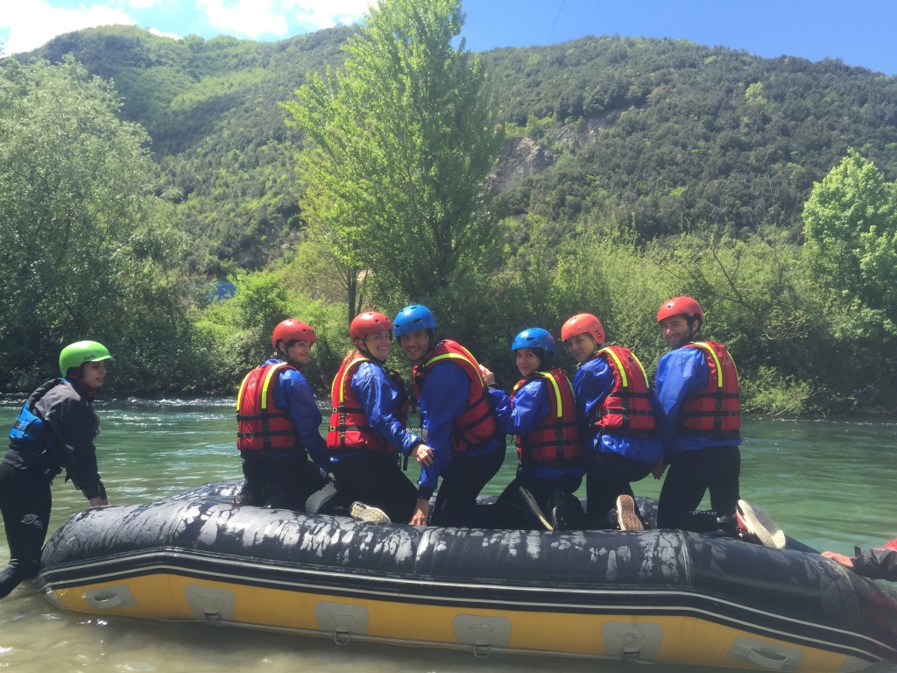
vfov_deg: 48.2
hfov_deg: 61.7
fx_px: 751
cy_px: 336
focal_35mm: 29
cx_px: 448
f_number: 2.2
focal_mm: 4.15
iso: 32
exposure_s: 1/706
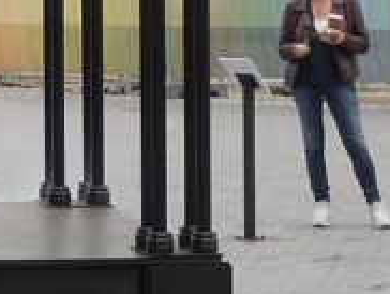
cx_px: -579
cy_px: -313
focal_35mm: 264
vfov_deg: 5.5
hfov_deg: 7.0
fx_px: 2978
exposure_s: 1/250
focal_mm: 8.5
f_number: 5
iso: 100
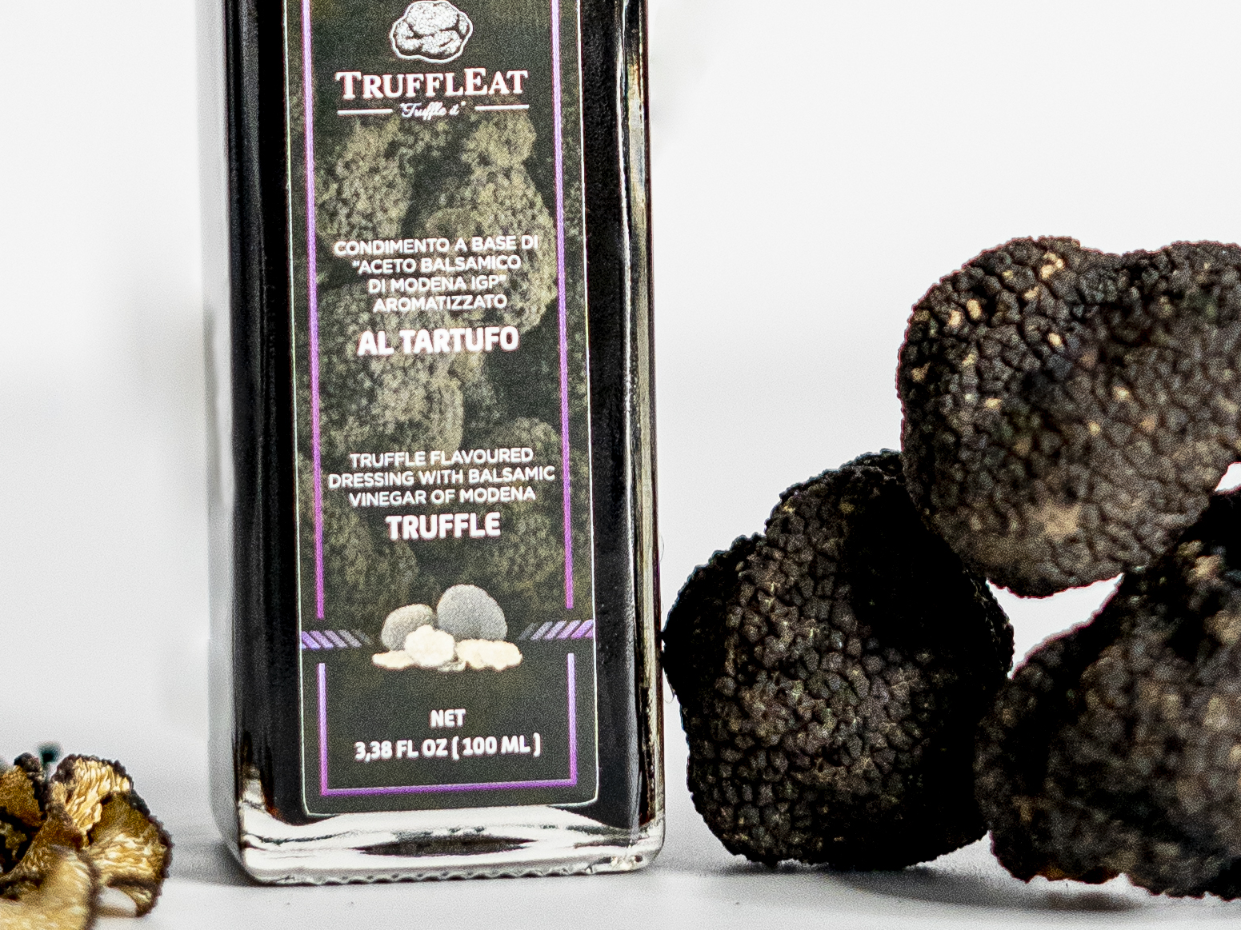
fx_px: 6560
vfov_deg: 7.9
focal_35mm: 183
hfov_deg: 10.8
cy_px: -490
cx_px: 643
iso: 1000
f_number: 2.5
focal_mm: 50
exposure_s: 1/125
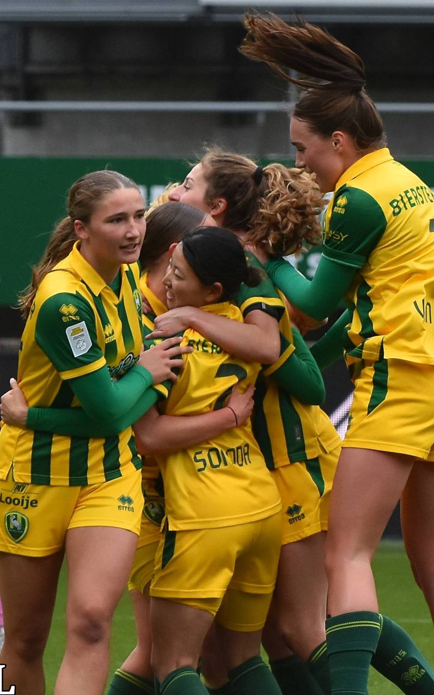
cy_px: 348
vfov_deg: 5.9
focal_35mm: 357
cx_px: 227
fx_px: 6751
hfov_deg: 3.7
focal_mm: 155
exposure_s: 1/800
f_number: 4.5
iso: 500
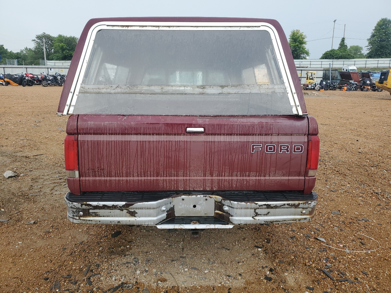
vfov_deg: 53.1
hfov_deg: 67.3
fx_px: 294
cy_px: 146
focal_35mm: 26
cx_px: 196
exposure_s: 1/476
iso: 50
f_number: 1.5
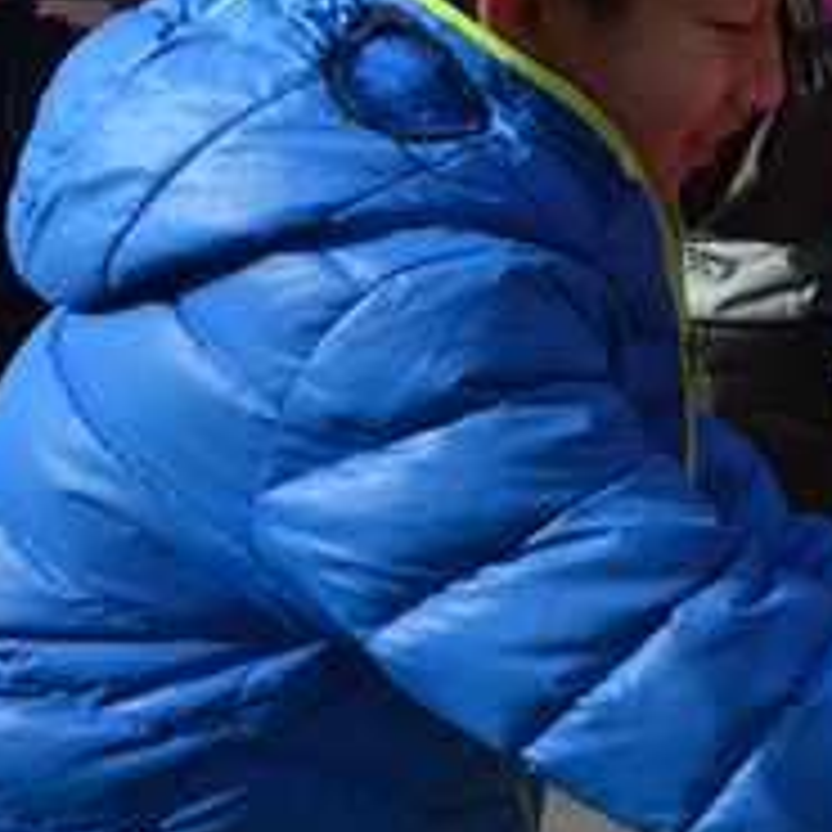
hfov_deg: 14.5
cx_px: 1686
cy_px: 25
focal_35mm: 99
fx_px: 2692
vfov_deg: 17.2
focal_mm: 18
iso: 2000
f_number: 16
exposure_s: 1/1000
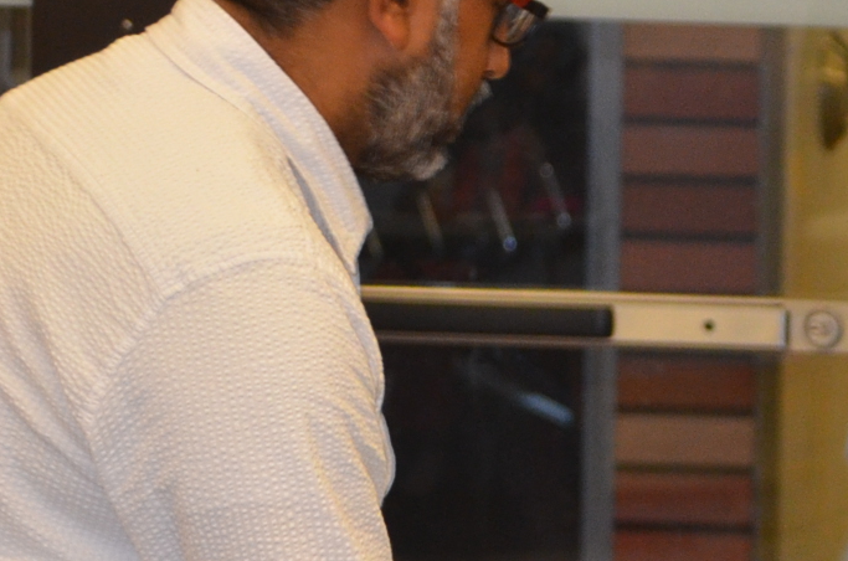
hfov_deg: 5.1
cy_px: 611
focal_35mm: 406
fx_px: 9537
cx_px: 981
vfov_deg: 3.4
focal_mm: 75
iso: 800
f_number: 5.6
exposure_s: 1/60
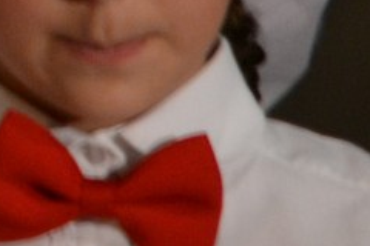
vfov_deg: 0.4
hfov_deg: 0.6
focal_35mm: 3585
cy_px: -529
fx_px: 36843
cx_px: -840
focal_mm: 300
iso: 720
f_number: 5.6
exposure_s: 1/80
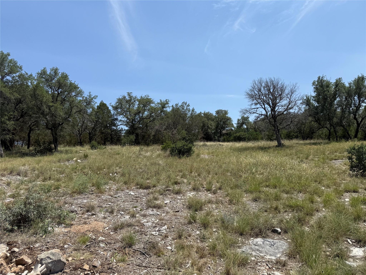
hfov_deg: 71.6
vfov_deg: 56.8
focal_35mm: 24
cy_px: 138
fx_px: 254
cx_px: 183
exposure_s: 1/5319
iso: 80
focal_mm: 6.76
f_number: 1.78
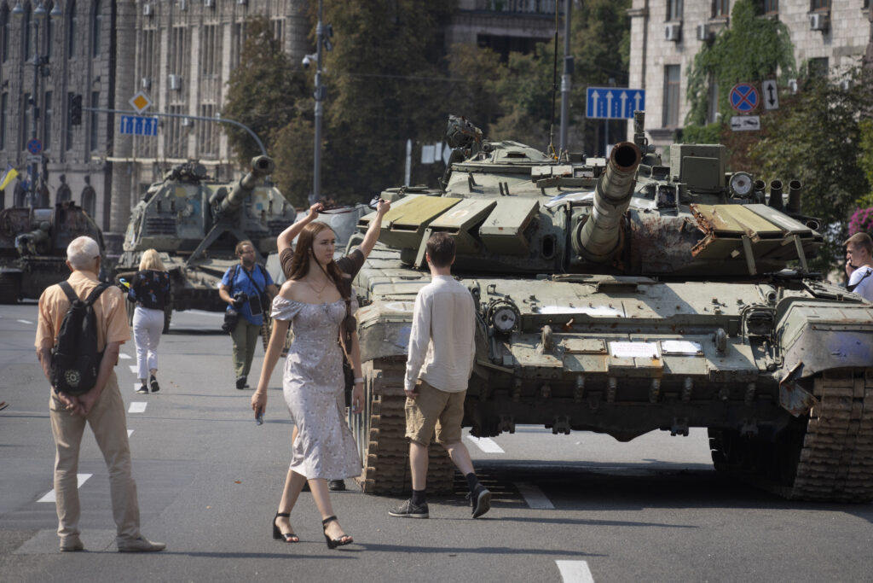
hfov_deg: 10.6
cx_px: 436
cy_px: 292
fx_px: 4705
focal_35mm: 194
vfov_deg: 7.1
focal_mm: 194
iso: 400
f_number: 8
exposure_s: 1/800
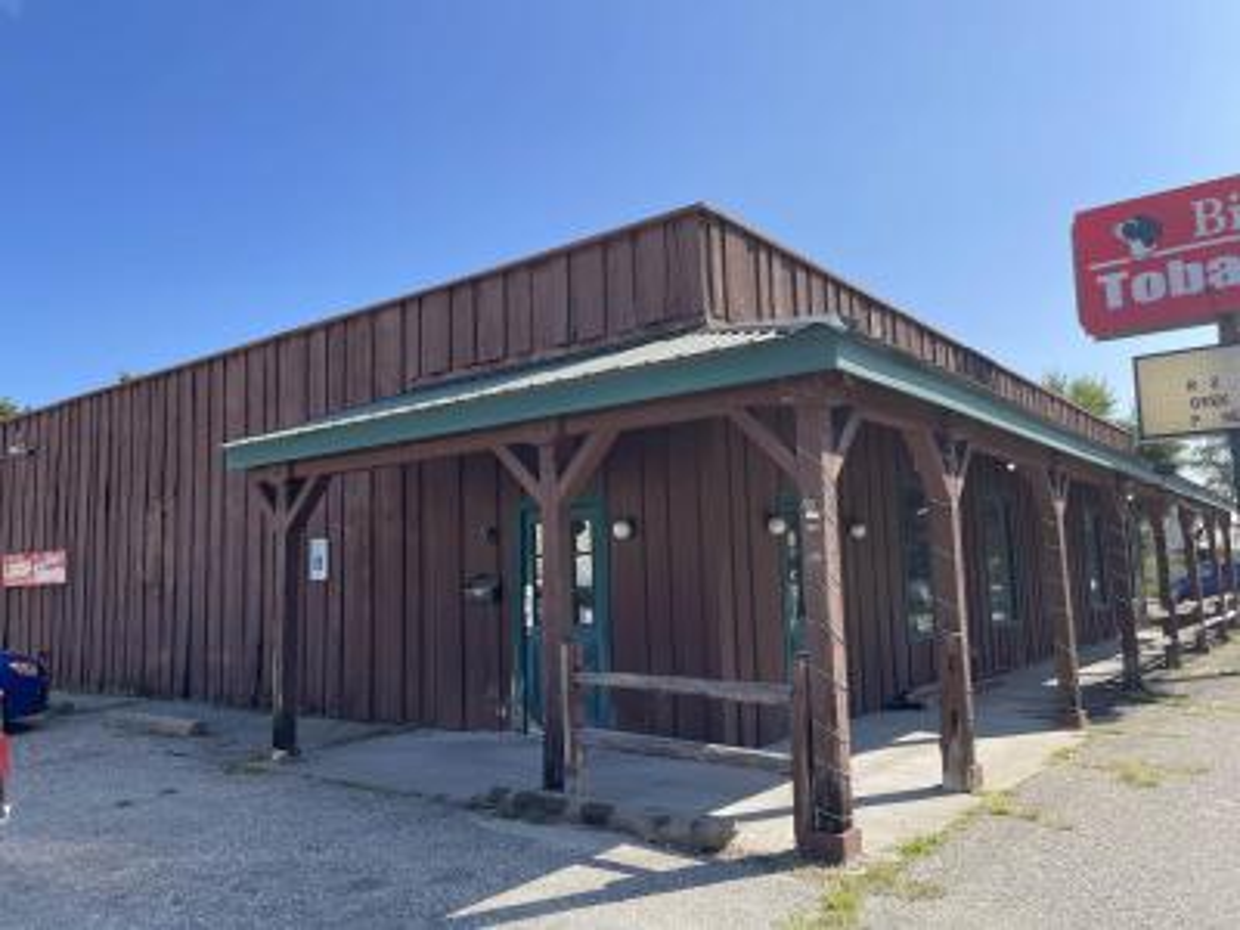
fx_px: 896
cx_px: 620
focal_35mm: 25
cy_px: 465
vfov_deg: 54.9
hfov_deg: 69.4
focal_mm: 5.1
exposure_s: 1/2049
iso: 32
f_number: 1.6
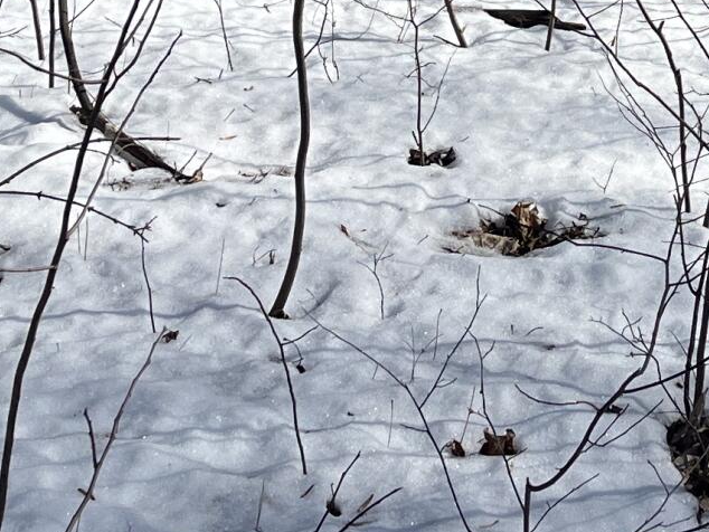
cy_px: -259
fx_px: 2520
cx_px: 775
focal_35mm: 123
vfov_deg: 11.6
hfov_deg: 15.6
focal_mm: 5.1
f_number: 1.6
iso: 50
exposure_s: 1/5076
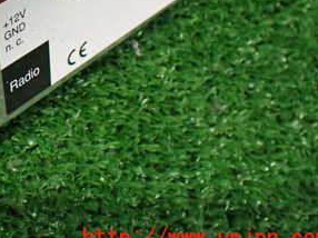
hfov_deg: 28.8
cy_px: 2
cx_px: 0
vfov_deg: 22.4
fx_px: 578
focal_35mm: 63
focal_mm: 5.4
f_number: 2.3
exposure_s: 1/80
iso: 800
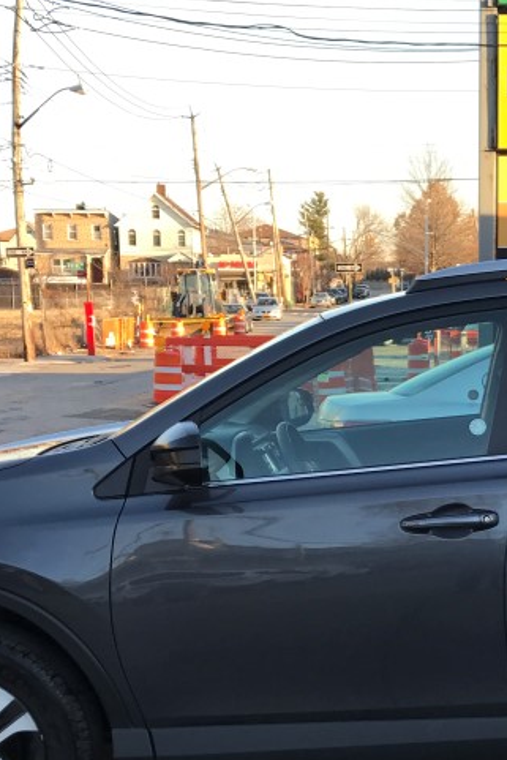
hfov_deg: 21.5
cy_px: 596
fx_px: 1309
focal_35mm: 62
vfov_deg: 31.6
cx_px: 447
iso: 20
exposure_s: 1/337
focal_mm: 3.99
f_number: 1.8
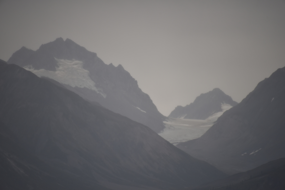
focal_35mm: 300
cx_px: 142
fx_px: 2375
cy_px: 95
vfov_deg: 4.6
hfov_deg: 6.9
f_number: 5.6
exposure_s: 1/640
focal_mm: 300
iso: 360
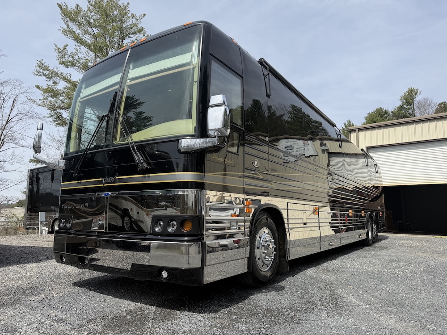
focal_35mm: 24
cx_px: 224
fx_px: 310
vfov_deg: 56.8
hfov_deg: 71.6
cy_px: 168
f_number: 1.78
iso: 80
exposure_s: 1/3953
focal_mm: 6.76
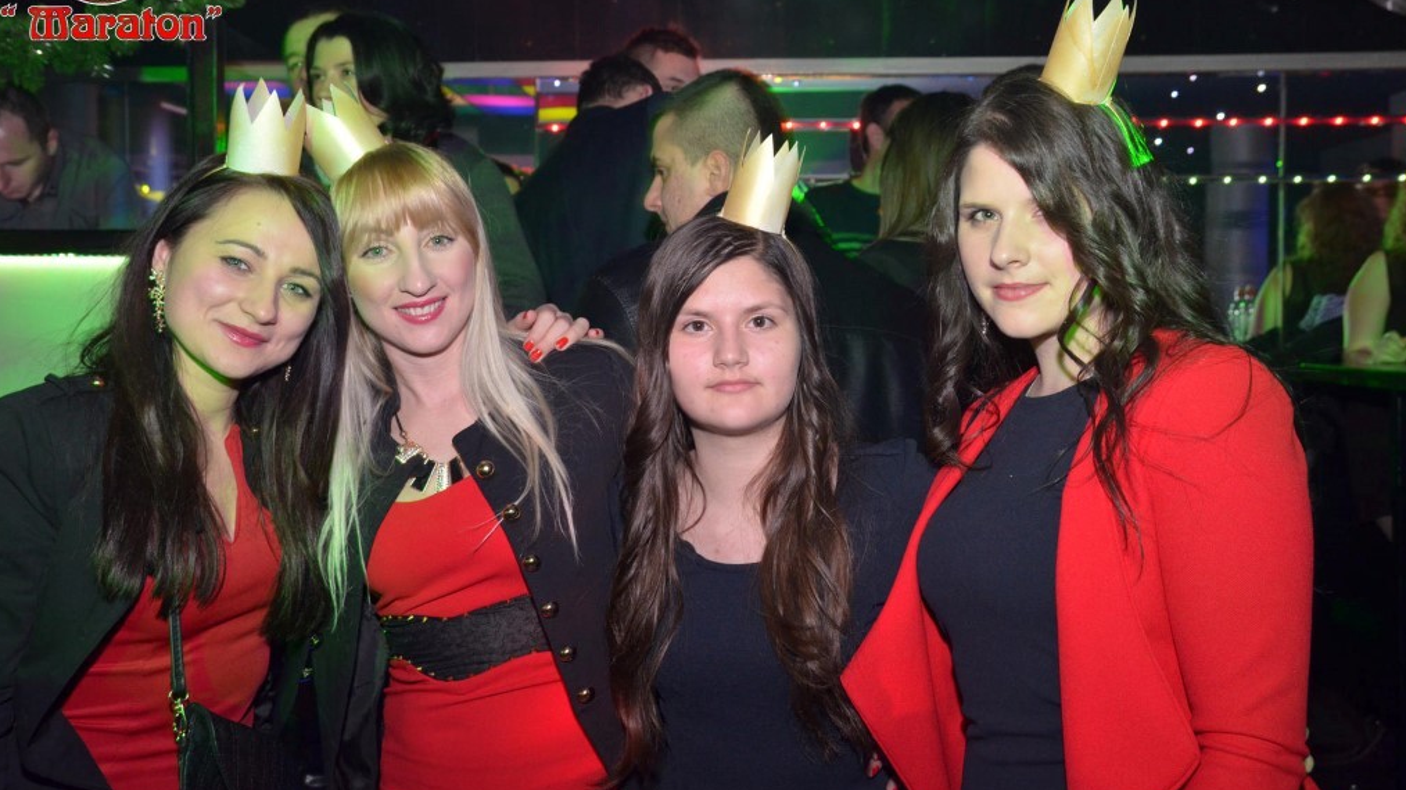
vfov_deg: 31.1
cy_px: 346
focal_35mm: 38
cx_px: 706
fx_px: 1416
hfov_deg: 52.8
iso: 1250
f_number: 5.6
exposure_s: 1/25
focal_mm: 24
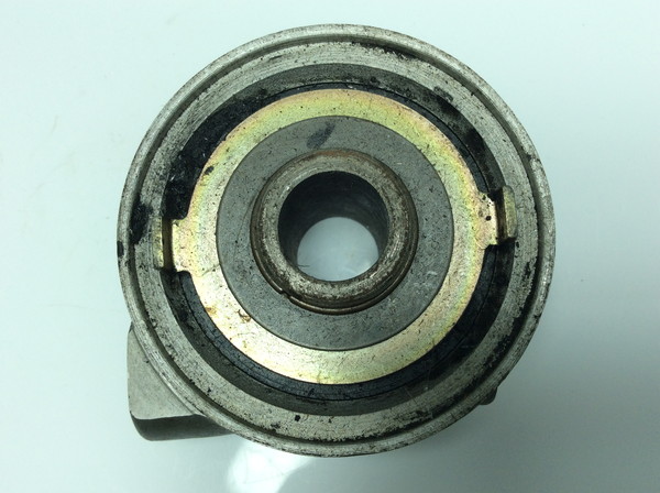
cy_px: 246
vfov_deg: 44.0
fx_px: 609
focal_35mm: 32
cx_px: 330
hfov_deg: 56.9
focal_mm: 3.3
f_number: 2.4
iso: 32
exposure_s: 1/334
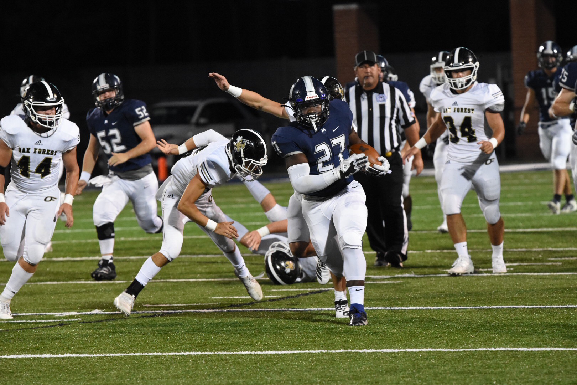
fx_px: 4808
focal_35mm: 300
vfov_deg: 4.6
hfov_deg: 6.9
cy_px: 192
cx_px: 288
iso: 6400
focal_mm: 200
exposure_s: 1/1000
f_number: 4
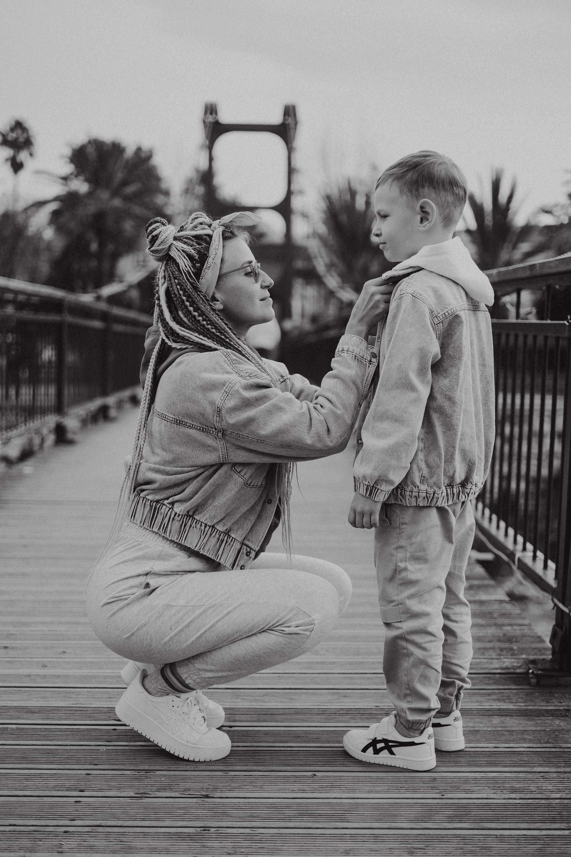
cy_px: 428
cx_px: 286
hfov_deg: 27.0
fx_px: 1189
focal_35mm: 50
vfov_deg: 39.6
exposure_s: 1/2500
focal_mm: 33
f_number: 1.4
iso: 250
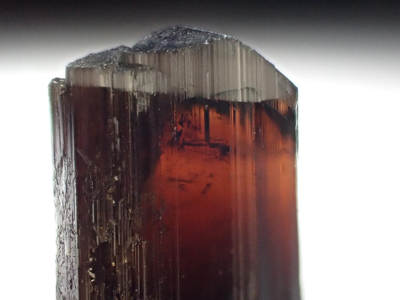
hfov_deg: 33.2
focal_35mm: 58
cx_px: 200
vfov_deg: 25.2
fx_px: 670
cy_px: 150
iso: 800
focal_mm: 10.35
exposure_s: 1/100
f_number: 5
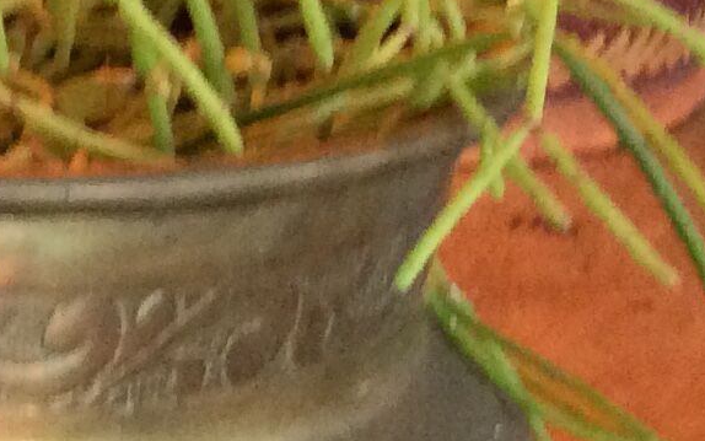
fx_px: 2940
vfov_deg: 8.5
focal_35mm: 153
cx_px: -447
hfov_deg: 12.8
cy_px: 413
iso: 250
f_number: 2.4
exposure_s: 1/25
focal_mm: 3.3
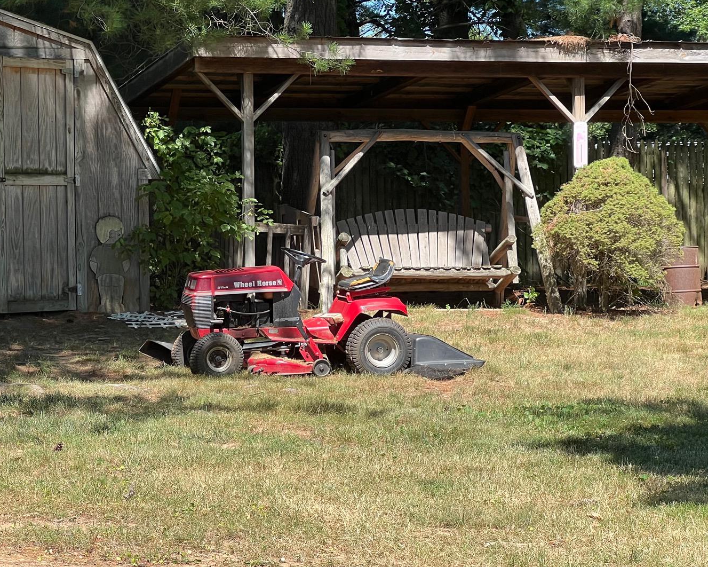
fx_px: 2431
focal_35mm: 116
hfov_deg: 16.5
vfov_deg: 13.3
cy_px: 200
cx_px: 242
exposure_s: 1/226
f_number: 2.8
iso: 32
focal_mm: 9
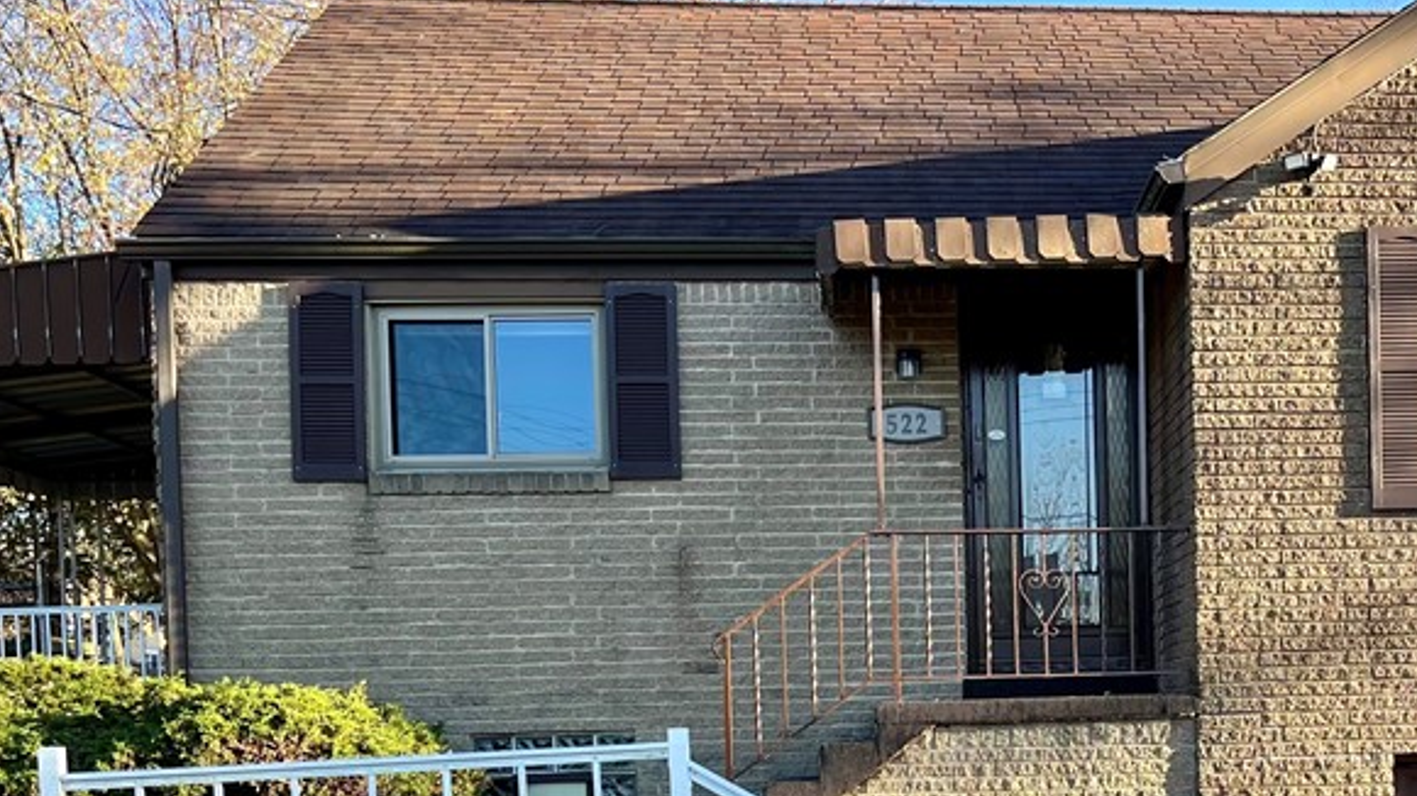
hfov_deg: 40.2
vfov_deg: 23.1
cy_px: 762
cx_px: 1053
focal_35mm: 50
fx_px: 1878
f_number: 1.6
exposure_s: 1/407
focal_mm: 5.1
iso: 50
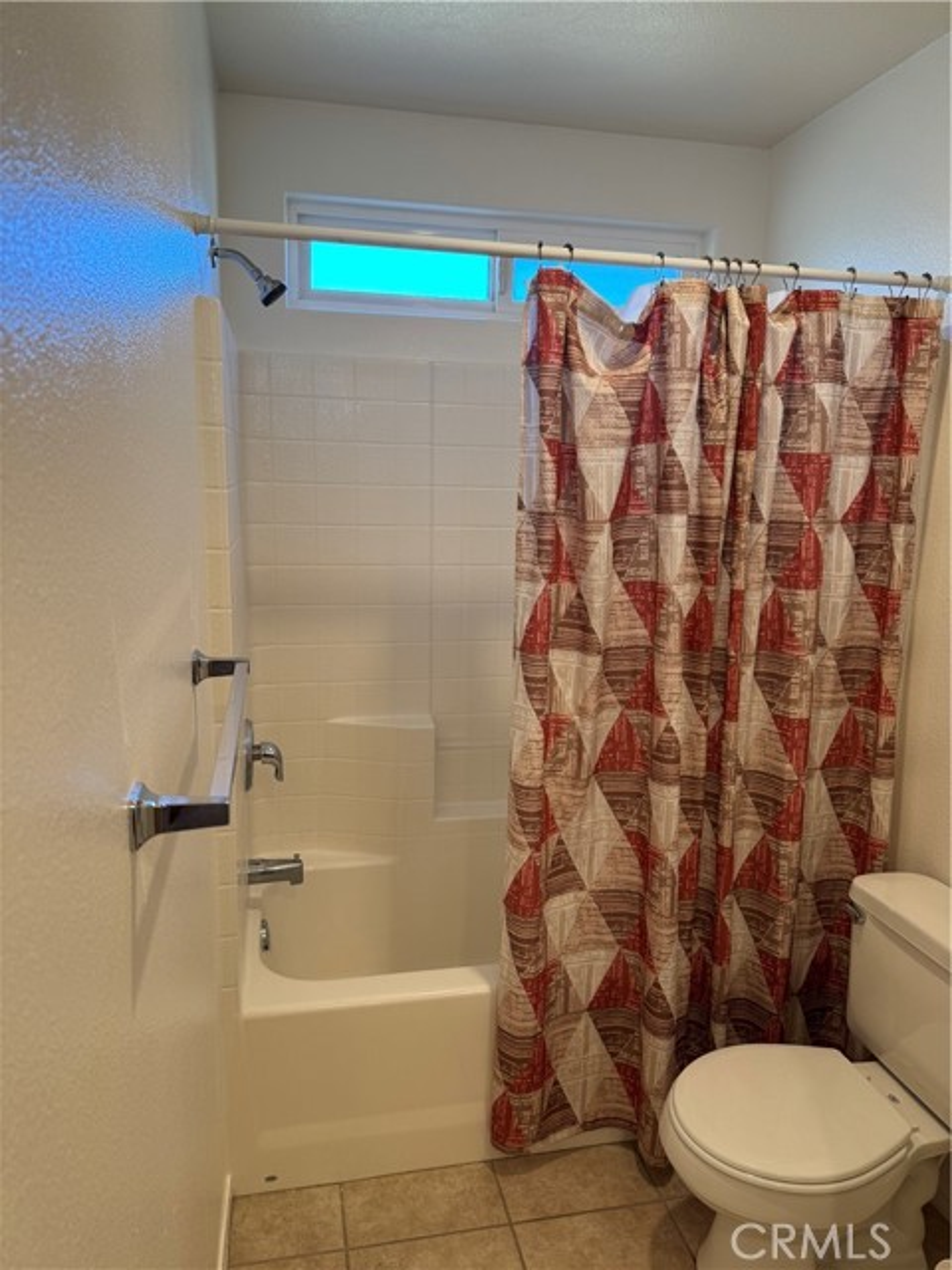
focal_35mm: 24
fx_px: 880
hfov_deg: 56.8
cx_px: 476
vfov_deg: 71.6
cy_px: 635
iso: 100
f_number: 1.78
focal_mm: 6.76
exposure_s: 1/122
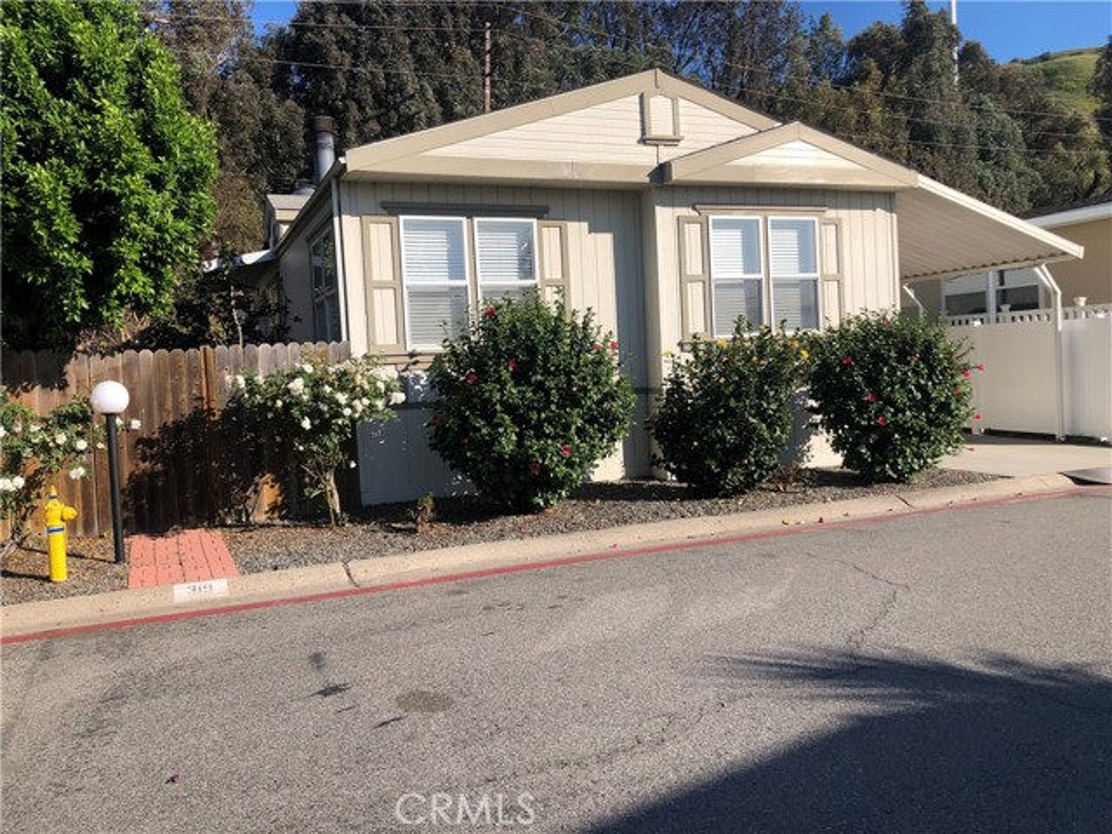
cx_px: 556
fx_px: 899
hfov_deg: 63.4
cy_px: 417
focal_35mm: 28
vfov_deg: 49.7
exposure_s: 1/1919
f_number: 1.8
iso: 20
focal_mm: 3.99
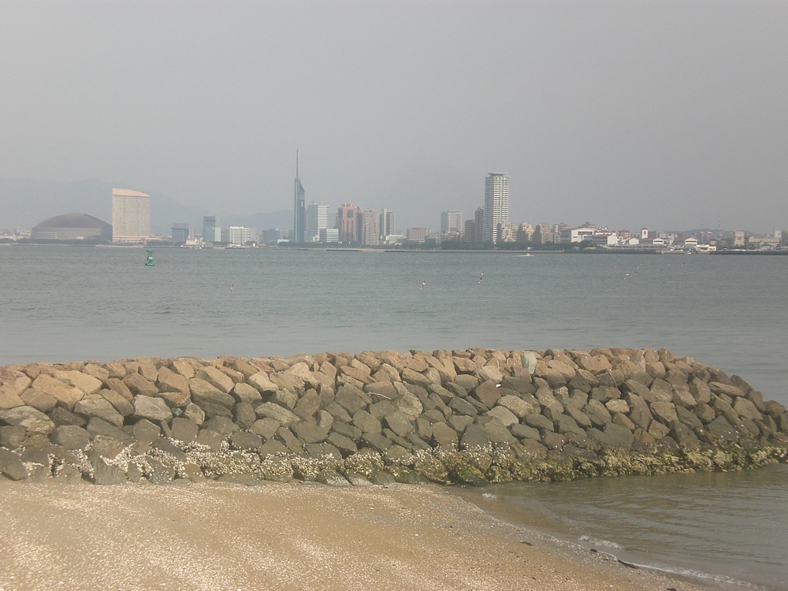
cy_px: 296
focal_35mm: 87
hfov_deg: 22.5
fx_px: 1980
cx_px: 394
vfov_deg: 17.0
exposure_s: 1/160
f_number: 7.1
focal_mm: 14.49
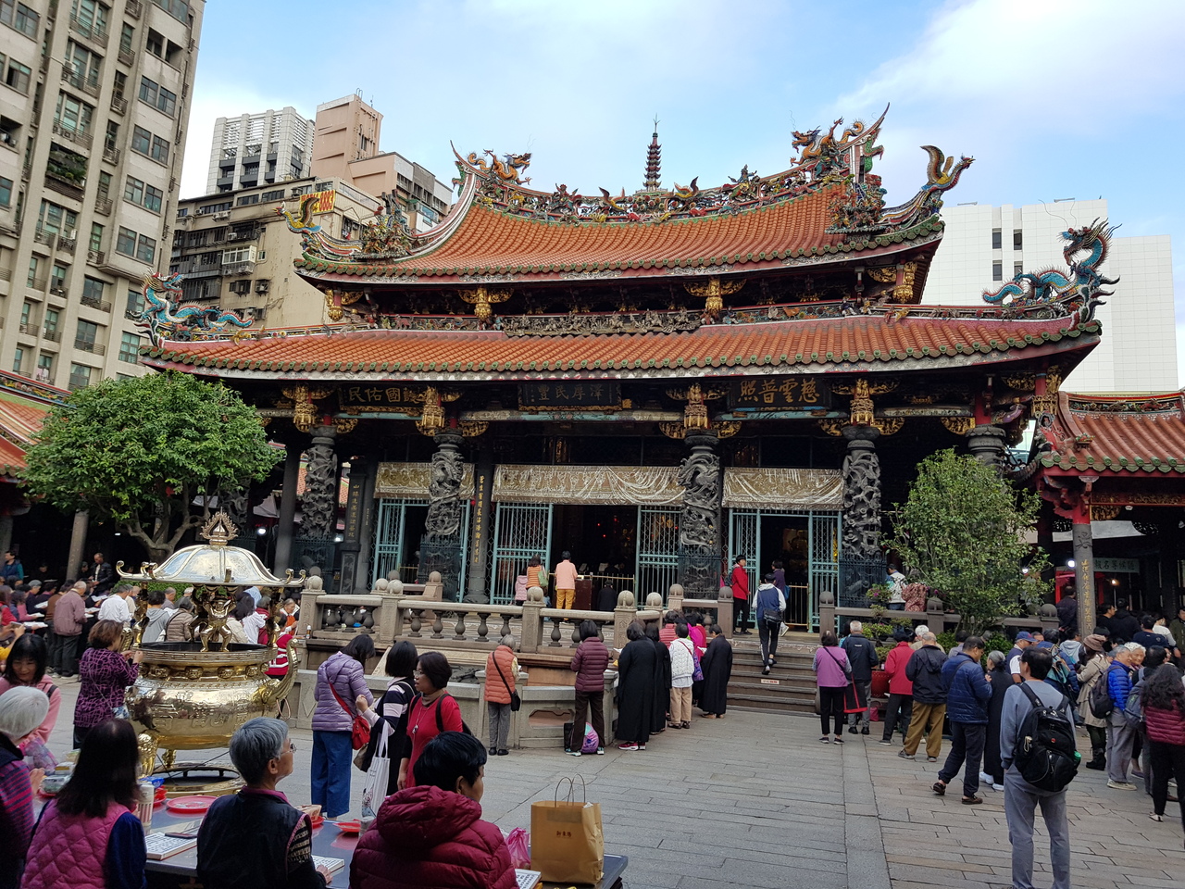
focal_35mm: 26
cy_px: 444
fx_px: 890
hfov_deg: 67.3
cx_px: 592
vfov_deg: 53.1
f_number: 1.7
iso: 40
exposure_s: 1/574
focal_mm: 4.2
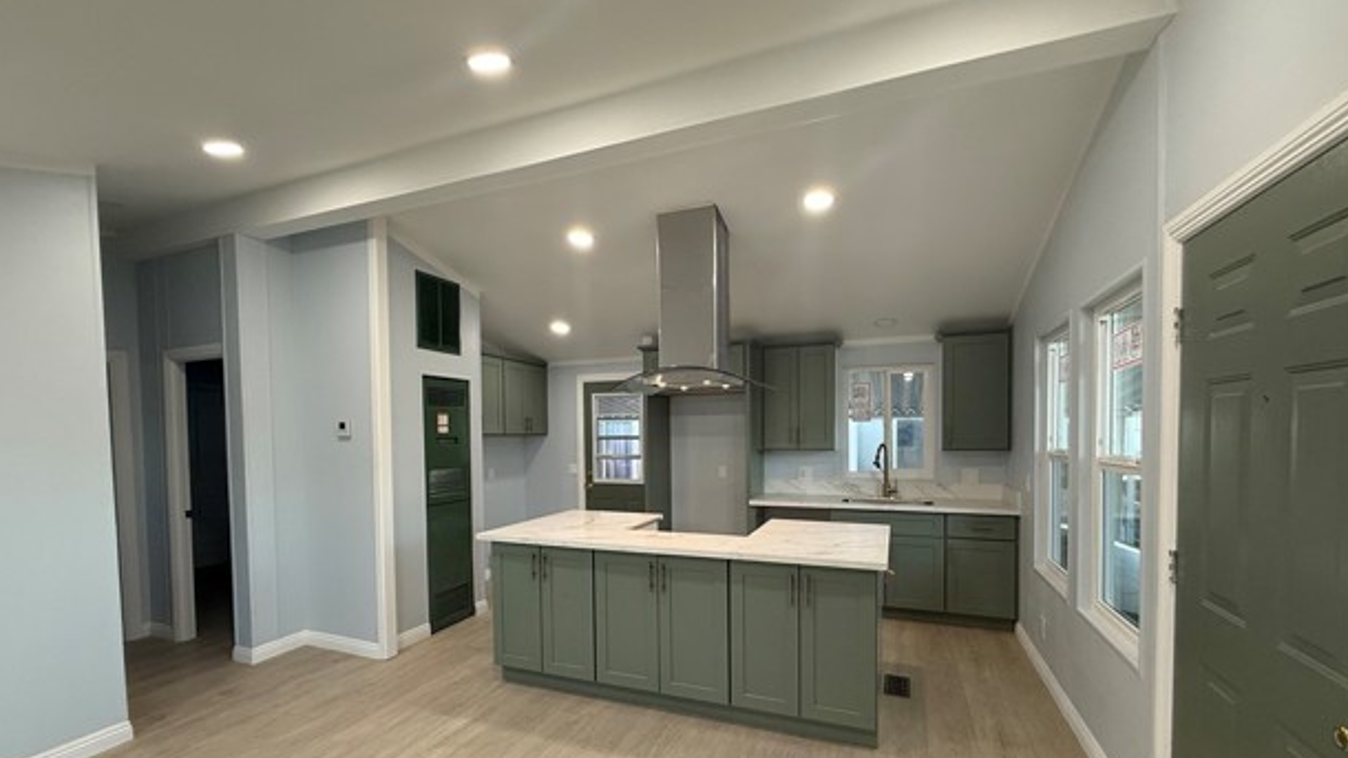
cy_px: 451
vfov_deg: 66.5
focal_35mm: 16
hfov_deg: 99.4
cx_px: 665
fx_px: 572
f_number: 2.2
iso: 200
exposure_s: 1/120
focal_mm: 2.22
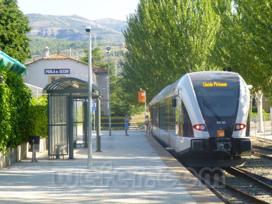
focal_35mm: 86
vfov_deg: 17.2
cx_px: 136
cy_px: 102
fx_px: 676
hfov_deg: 22.8
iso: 100
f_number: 5
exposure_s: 1/100
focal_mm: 15.3
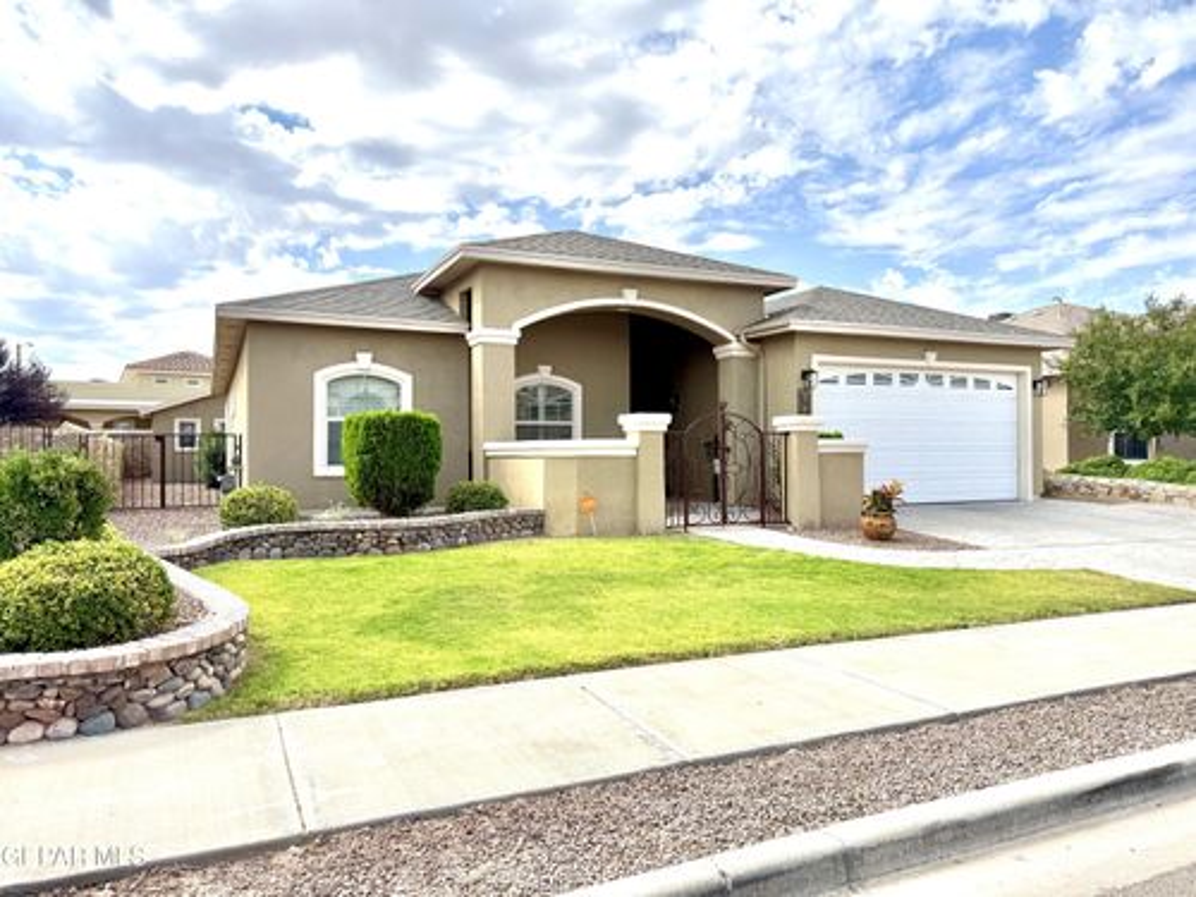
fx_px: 829
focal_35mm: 24
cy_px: 448
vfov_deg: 56.8
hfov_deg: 71.6
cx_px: 598
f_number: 1.78
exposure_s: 1/6711
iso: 80
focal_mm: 6.76
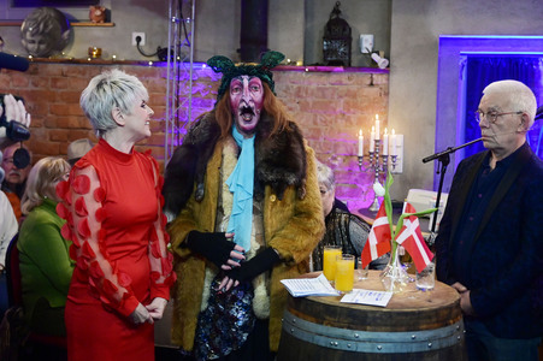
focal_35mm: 47
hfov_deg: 41.9
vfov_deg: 28.6
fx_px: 708
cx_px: 272
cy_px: 180
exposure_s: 1/400
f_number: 2.8
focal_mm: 47
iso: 5000
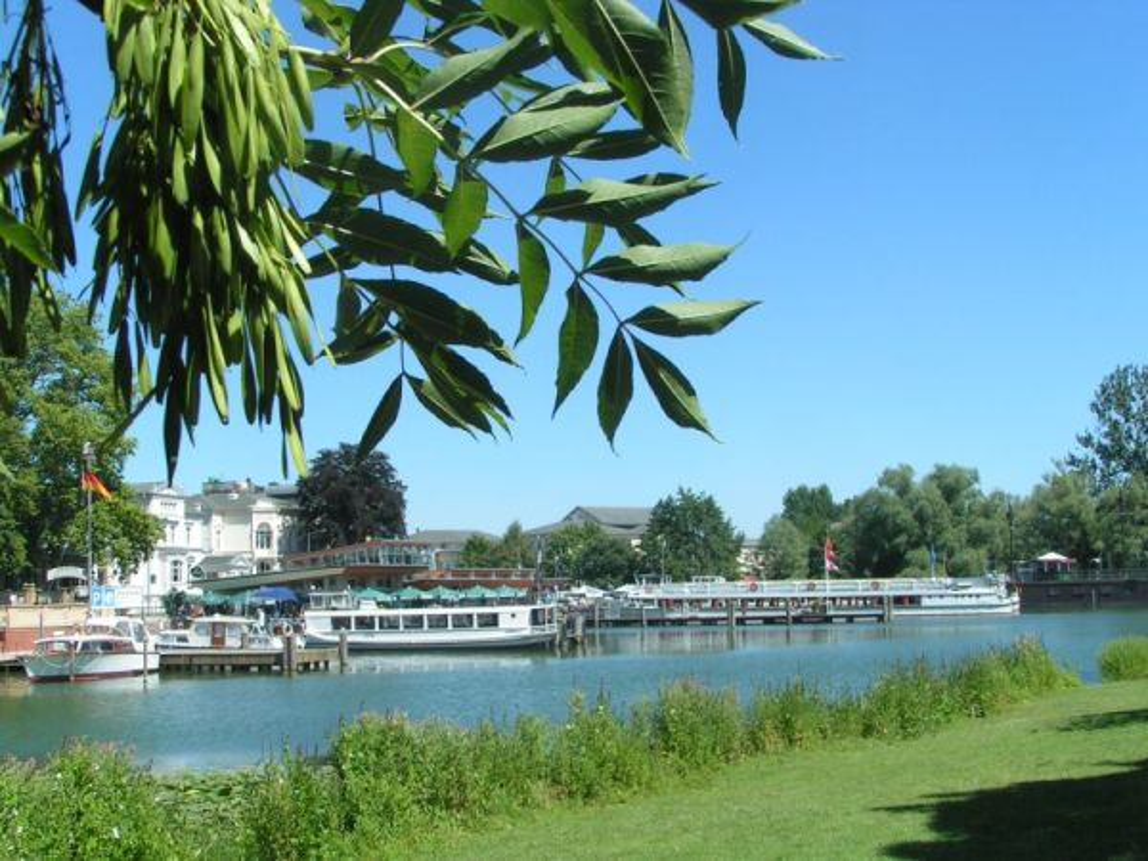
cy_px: 430
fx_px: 1559
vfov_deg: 30.9
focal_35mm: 47
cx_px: 574
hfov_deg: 40.4
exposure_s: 1/250
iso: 50
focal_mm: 7.3
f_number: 5.6
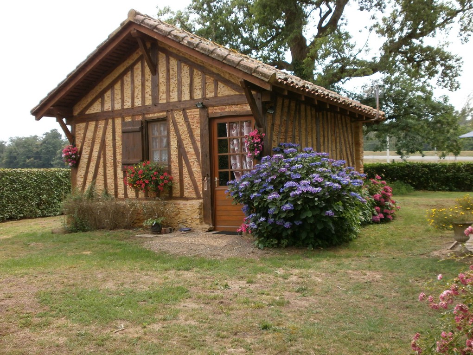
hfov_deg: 47.9
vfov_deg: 36.8
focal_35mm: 39
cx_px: 236
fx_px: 533
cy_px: 178
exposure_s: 1/320
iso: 100
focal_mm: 6.9
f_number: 3.4
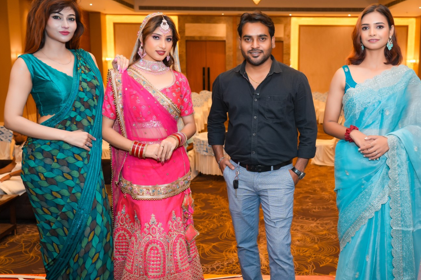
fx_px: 456
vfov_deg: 34.2
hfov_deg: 49.1
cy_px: 131
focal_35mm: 39
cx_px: 263
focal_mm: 31
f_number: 4
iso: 800
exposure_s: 1/160
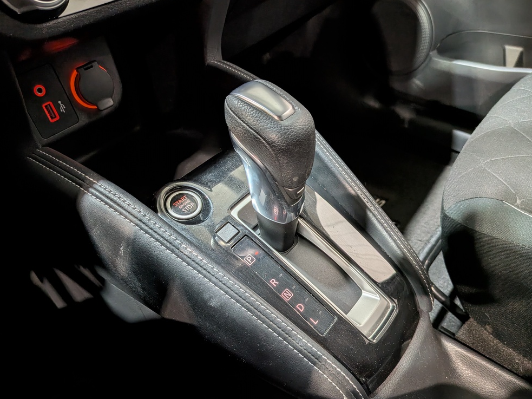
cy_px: 205
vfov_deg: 54.9
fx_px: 384
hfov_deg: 69.4
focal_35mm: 25
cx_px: 270
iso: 26
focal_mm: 4.53
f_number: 1.7
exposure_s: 1/34.4
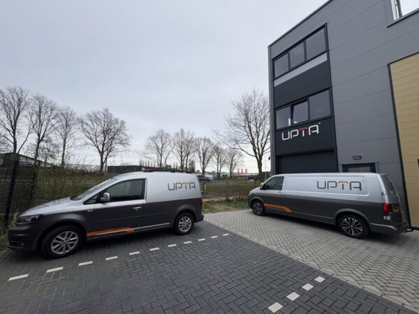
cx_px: 210
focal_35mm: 14
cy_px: 157
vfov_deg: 85.7
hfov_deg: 102.1
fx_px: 169
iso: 50
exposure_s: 1/1832
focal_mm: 2.22
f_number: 2.2
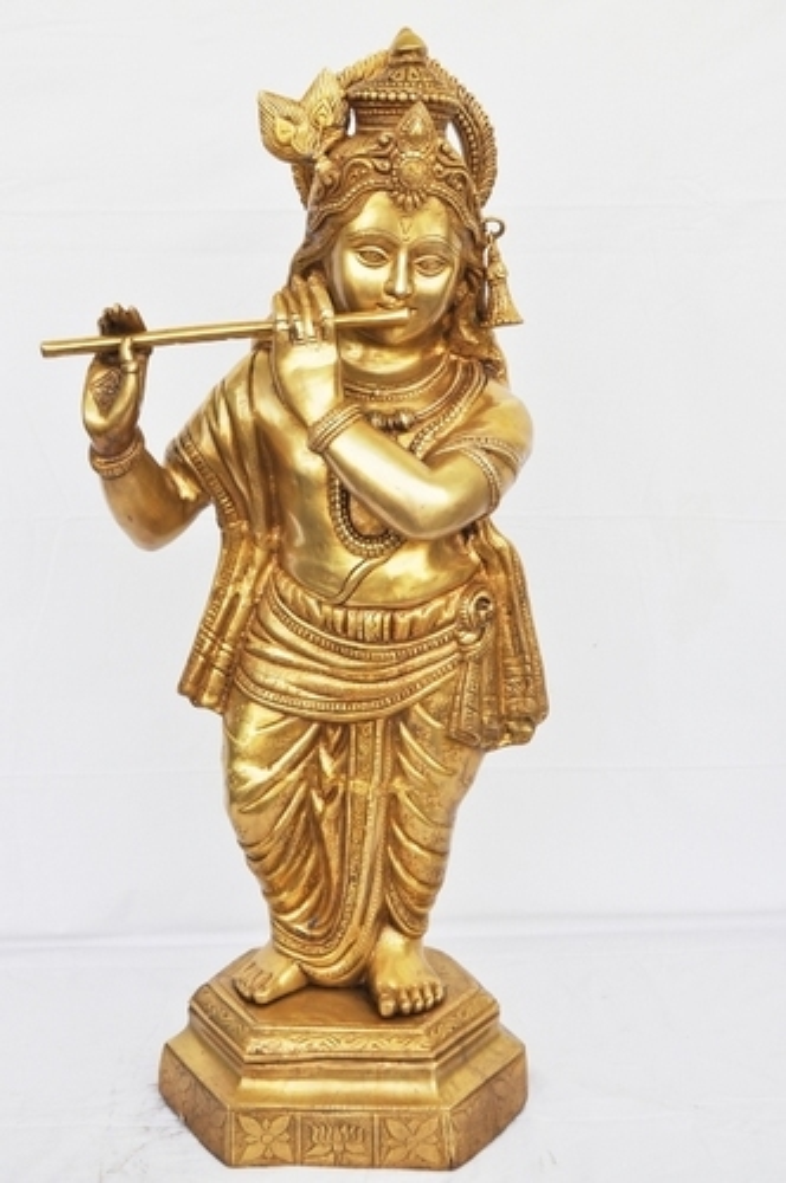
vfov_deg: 43.7
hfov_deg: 29.8
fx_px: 1478
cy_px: 592
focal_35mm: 45
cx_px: 393
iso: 200
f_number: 6.3
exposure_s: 1/160
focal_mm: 30
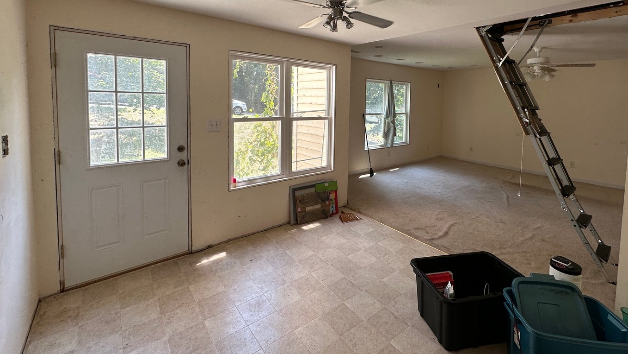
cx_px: 330
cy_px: 117
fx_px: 283
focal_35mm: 17
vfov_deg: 62.3
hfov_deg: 95.8
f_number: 2.2
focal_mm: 2.22
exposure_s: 1/99
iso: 40
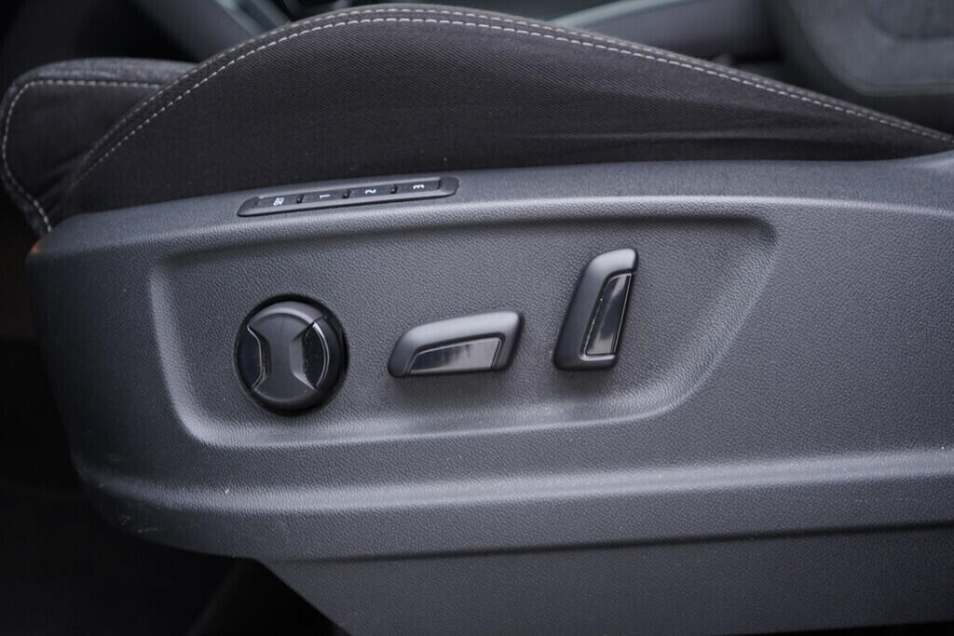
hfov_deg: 53.1
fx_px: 954
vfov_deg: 36.9
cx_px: 477
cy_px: 318
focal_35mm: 36
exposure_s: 1/40
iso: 200
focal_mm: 24
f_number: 2.8
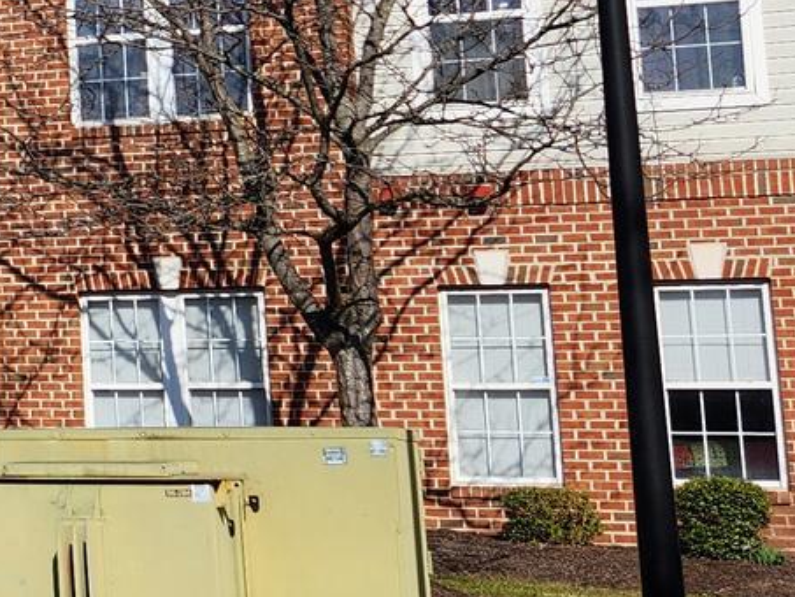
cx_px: -598
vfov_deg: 14.0
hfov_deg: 16.2
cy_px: 12
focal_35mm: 104
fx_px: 2389
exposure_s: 1/2782
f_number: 1.8
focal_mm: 5.4
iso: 20
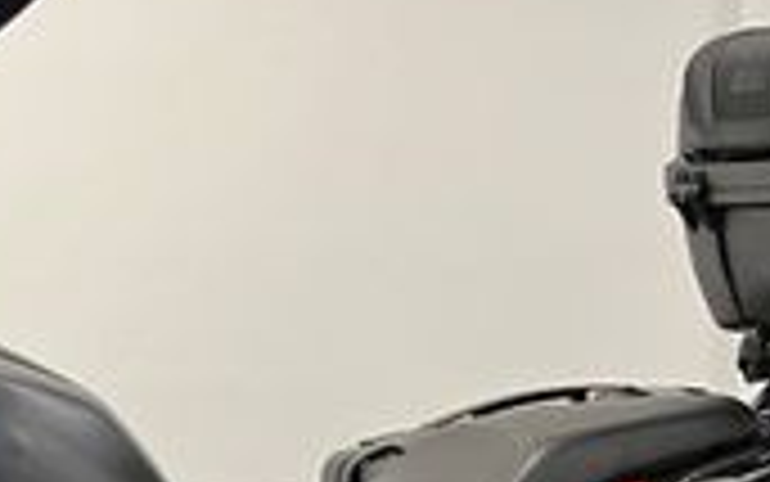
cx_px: 9
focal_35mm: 103
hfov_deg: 19.6
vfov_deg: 12.3
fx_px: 2162
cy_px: 653
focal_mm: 5.1
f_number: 1.6
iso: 100
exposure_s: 1/50
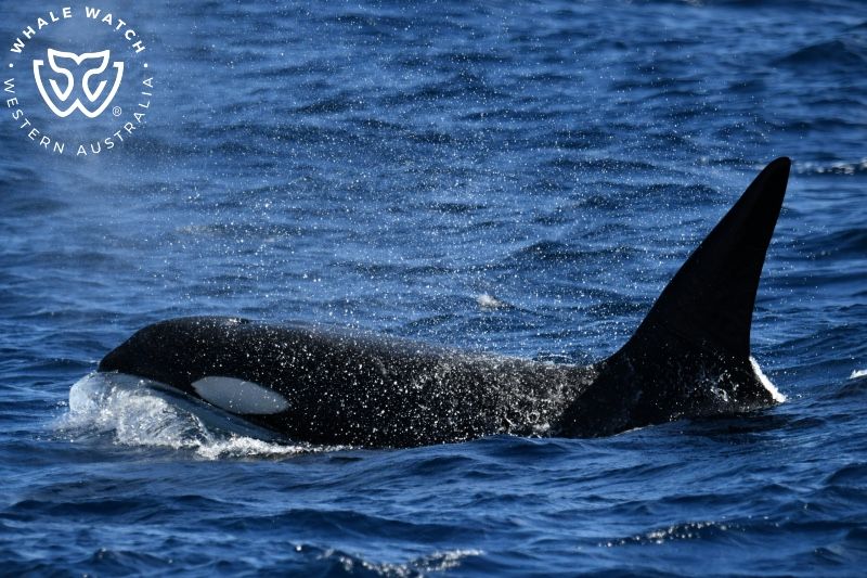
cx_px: 434
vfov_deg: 3.6
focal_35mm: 380
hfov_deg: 5.4
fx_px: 9149
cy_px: 289
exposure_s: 1/8000
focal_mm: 380
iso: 1100
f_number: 6
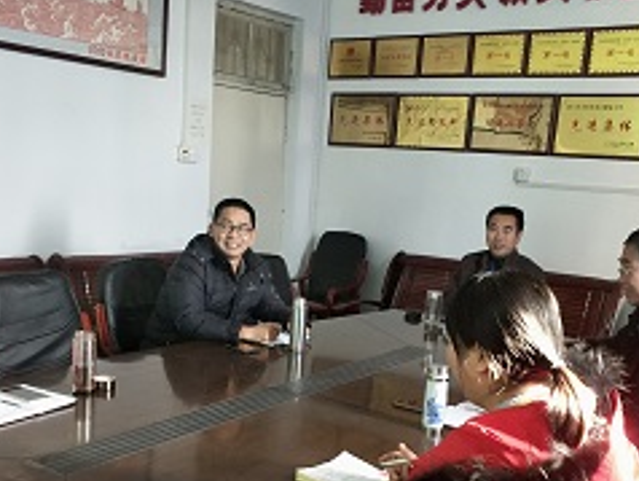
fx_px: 776
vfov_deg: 34.0
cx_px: 290
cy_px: 333
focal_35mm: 42
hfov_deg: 44.7
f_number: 2
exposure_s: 1/33.3
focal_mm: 4.42
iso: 267
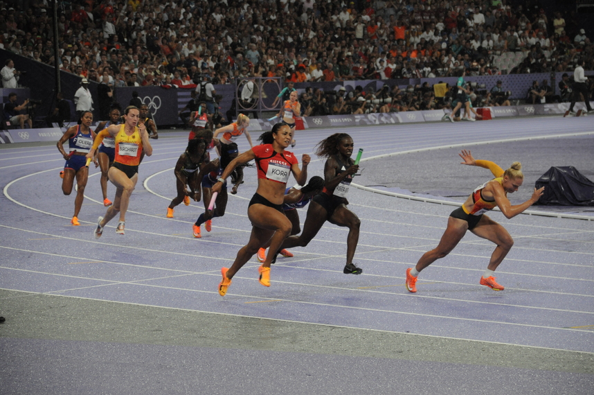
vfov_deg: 8.7
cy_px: 198
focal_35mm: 158
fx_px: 2596
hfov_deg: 13.1
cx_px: 297
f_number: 5.6
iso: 1250
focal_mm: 105
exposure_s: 1/750
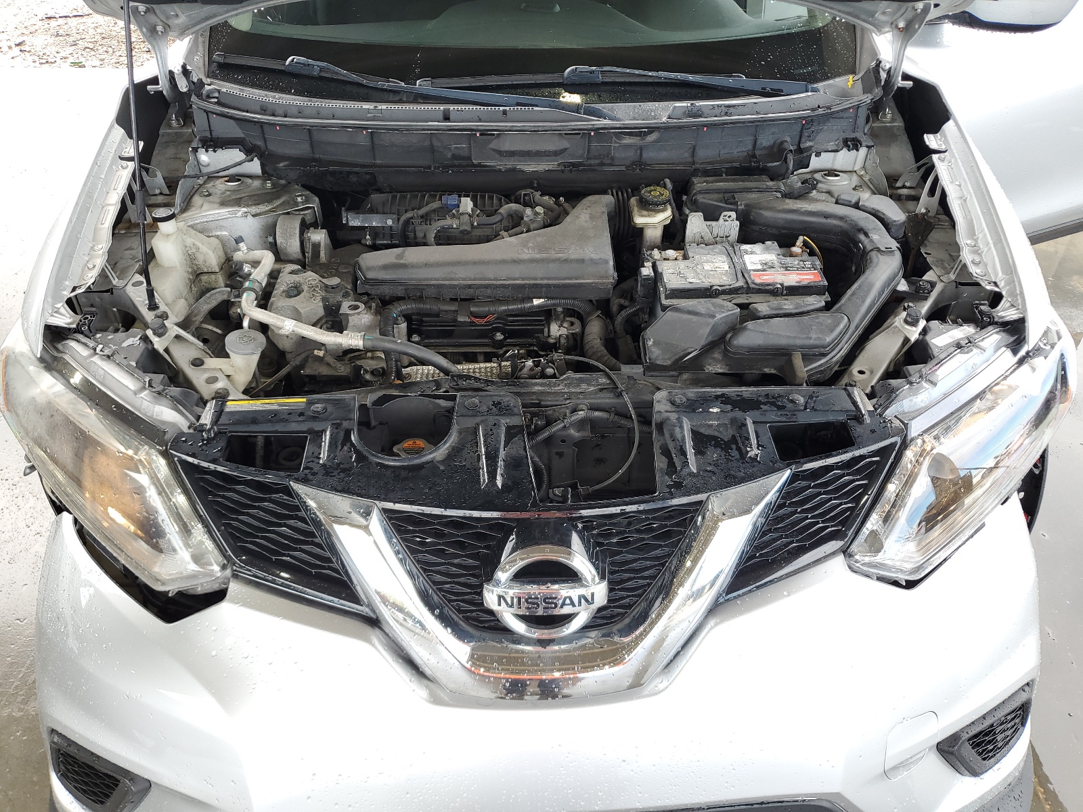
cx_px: 542
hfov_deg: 67.3
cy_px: 406
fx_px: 813
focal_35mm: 26
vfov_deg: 53.1
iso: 50
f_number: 1.5
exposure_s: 1/233
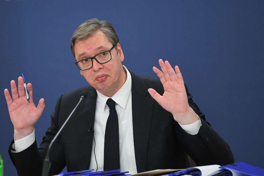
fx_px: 2185
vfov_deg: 4.6
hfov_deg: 6.9
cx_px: 91
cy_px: 56
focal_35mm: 298
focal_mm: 200
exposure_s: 1/400
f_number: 2.8
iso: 2000
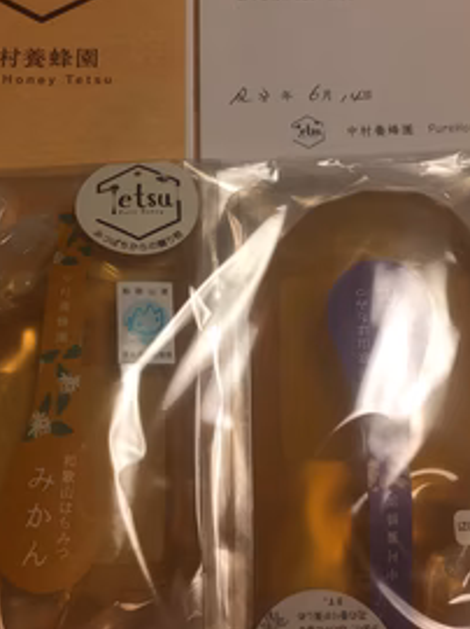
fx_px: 780
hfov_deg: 33.5
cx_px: 216
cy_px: 270
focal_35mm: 43
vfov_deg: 43.8
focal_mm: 4.15
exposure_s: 1/60
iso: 40
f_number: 2.2
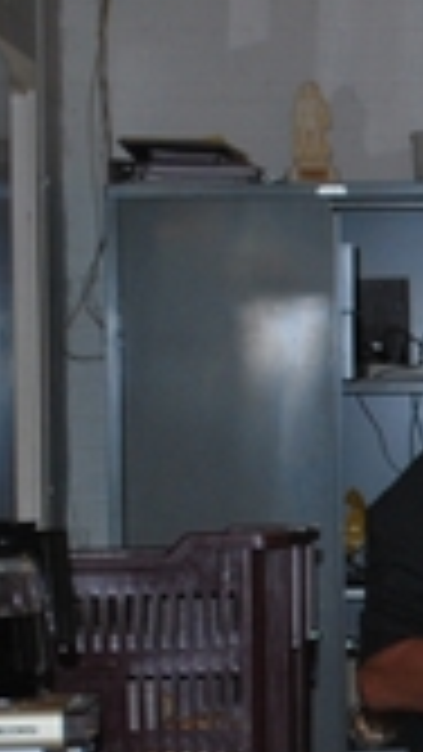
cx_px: 860
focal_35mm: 181
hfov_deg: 6.5
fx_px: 3607
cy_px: 545
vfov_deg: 11.9
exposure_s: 1/60
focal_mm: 32
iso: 200
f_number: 5
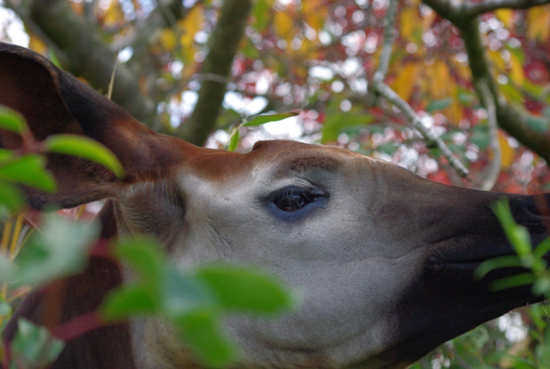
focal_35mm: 105
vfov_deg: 13.1
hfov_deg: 19.4
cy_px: 184
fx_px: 1607
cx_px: 275
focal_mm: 70
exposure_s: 1/500
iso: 800
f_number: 5.6
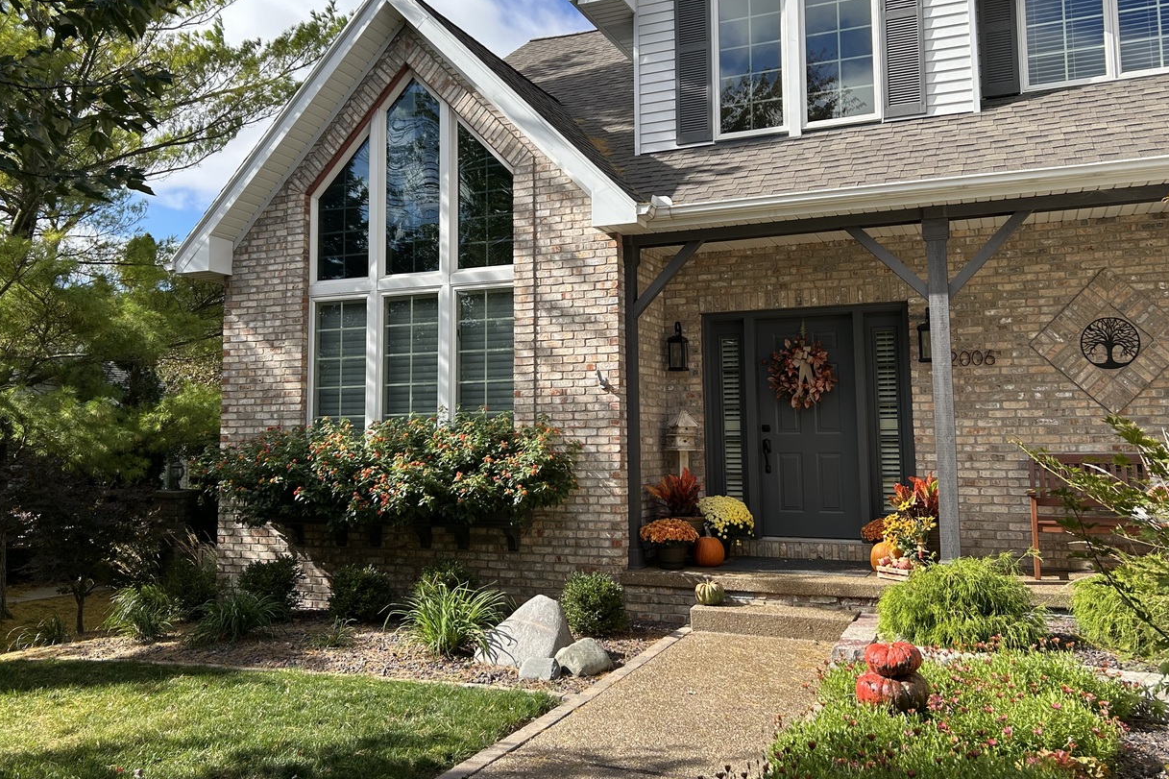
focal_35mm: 32
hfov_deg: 58.7
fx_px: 1039
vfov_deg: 41.0
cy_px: 329
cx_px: 562
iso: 50
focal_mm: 5.7
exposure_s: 1/2208
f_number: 1.5
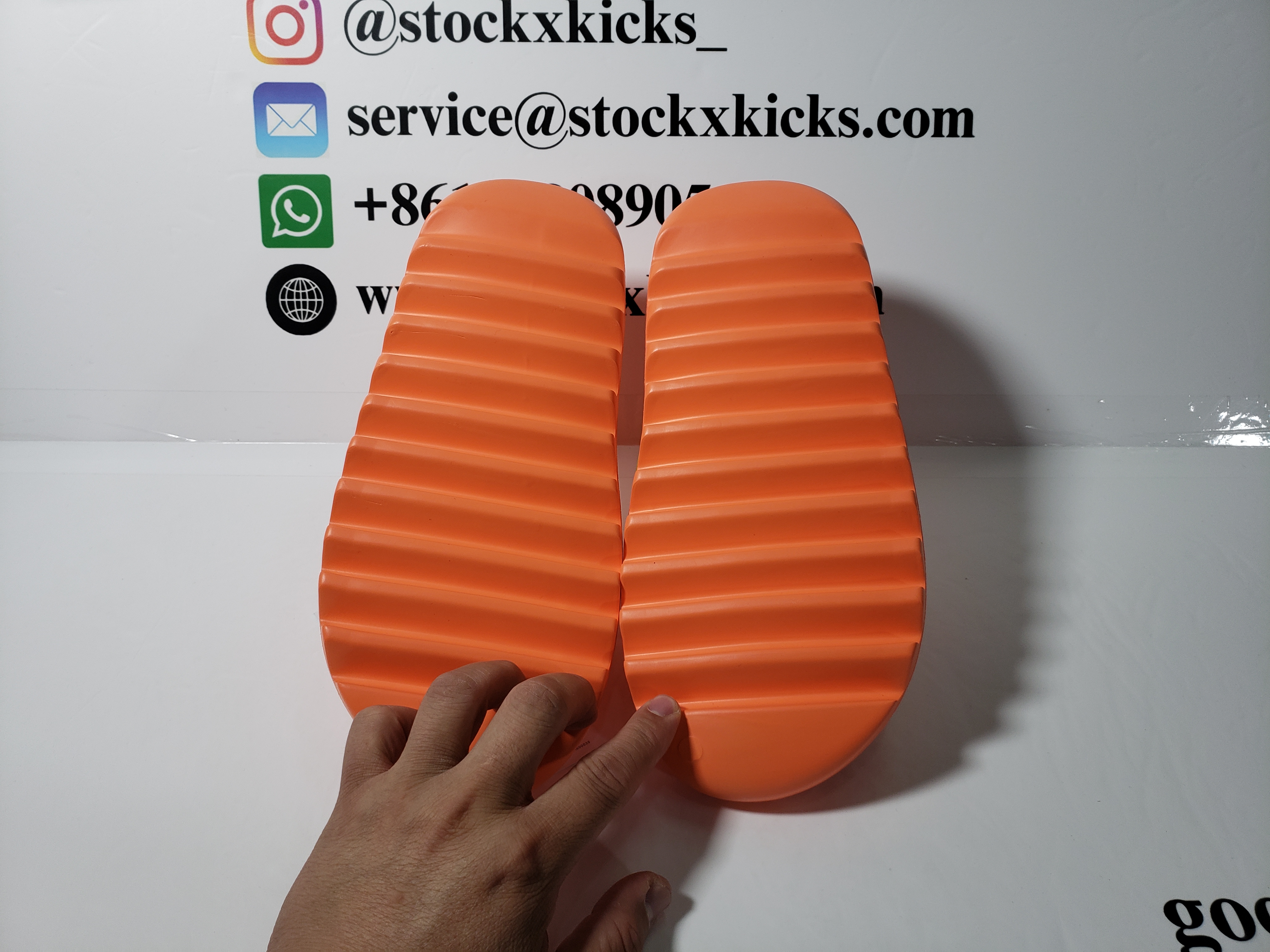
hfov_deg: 67.3
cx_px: 635
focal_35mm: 26
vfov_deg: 53.1
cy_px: 476
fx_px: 954
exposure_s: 1/547
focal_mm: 4.3
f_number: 1.5
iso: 50
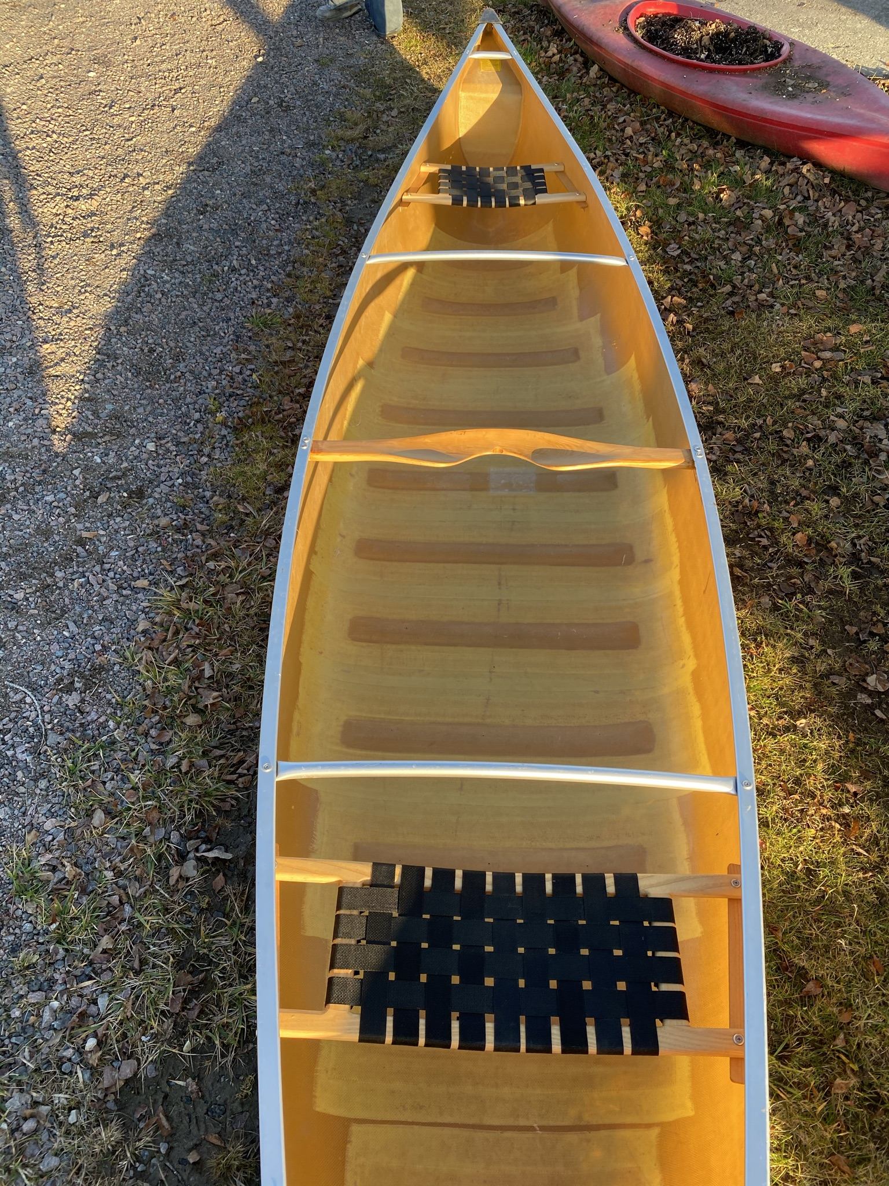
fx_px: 890
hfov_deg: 53.1
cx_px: 444
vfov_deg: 67.3
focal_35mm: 26
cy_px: 593
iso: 32
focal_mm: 4.25
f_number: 1.8
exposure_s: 1/305
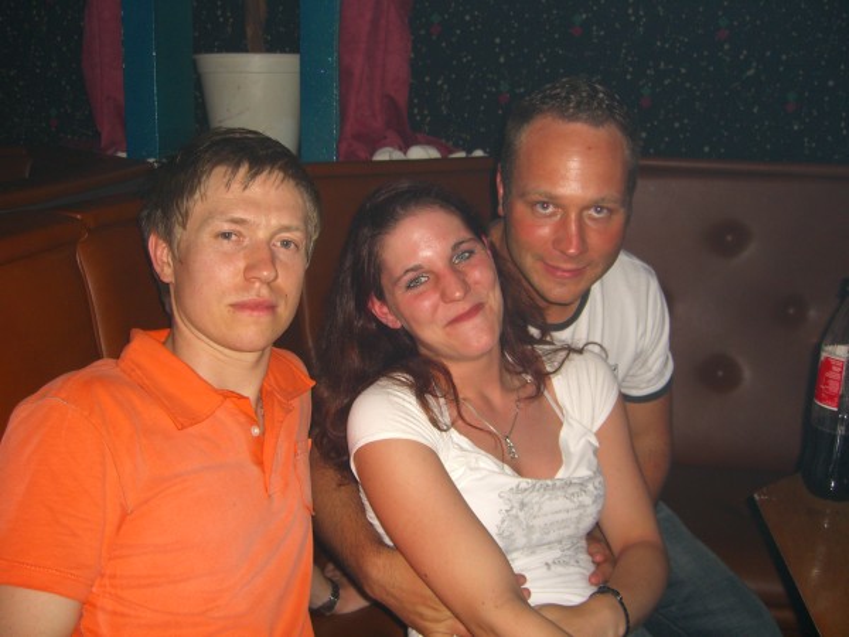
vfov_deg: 37.7
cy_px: 318
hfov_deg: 49.0
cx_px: 424
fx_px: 932
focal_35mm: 38
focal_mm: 7.9
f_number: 2.8
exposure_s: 1/60
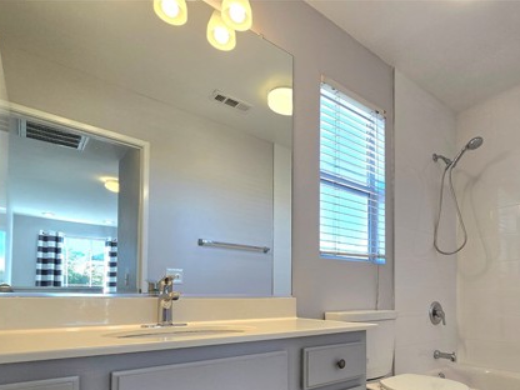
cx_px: 346
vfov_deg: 61.7
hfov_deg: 79.1
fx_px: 300
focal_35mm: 20
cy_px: 299
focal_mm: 2.2
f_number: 2.2
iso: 50
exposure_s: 1/125
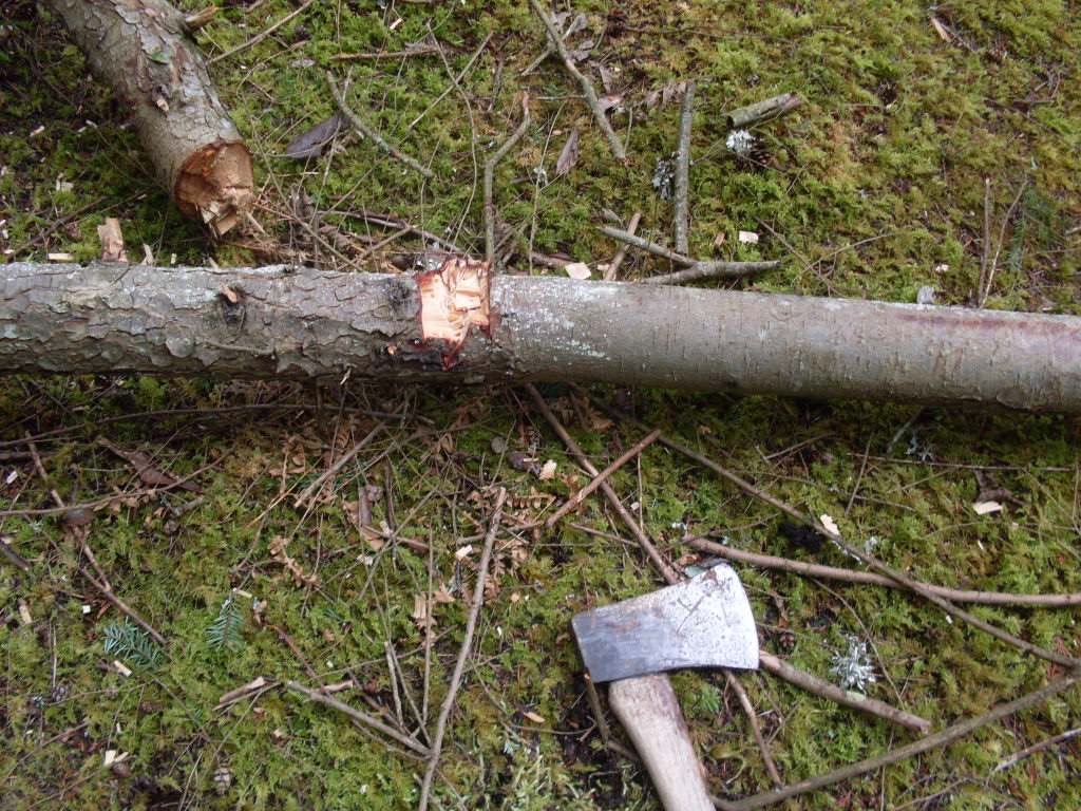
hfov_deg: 49.0
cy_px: 406
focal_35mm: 38
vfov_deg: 37.7
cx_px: 540
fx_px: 1187
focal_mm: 6.3
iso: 100
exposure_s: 1/60
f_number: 2.8
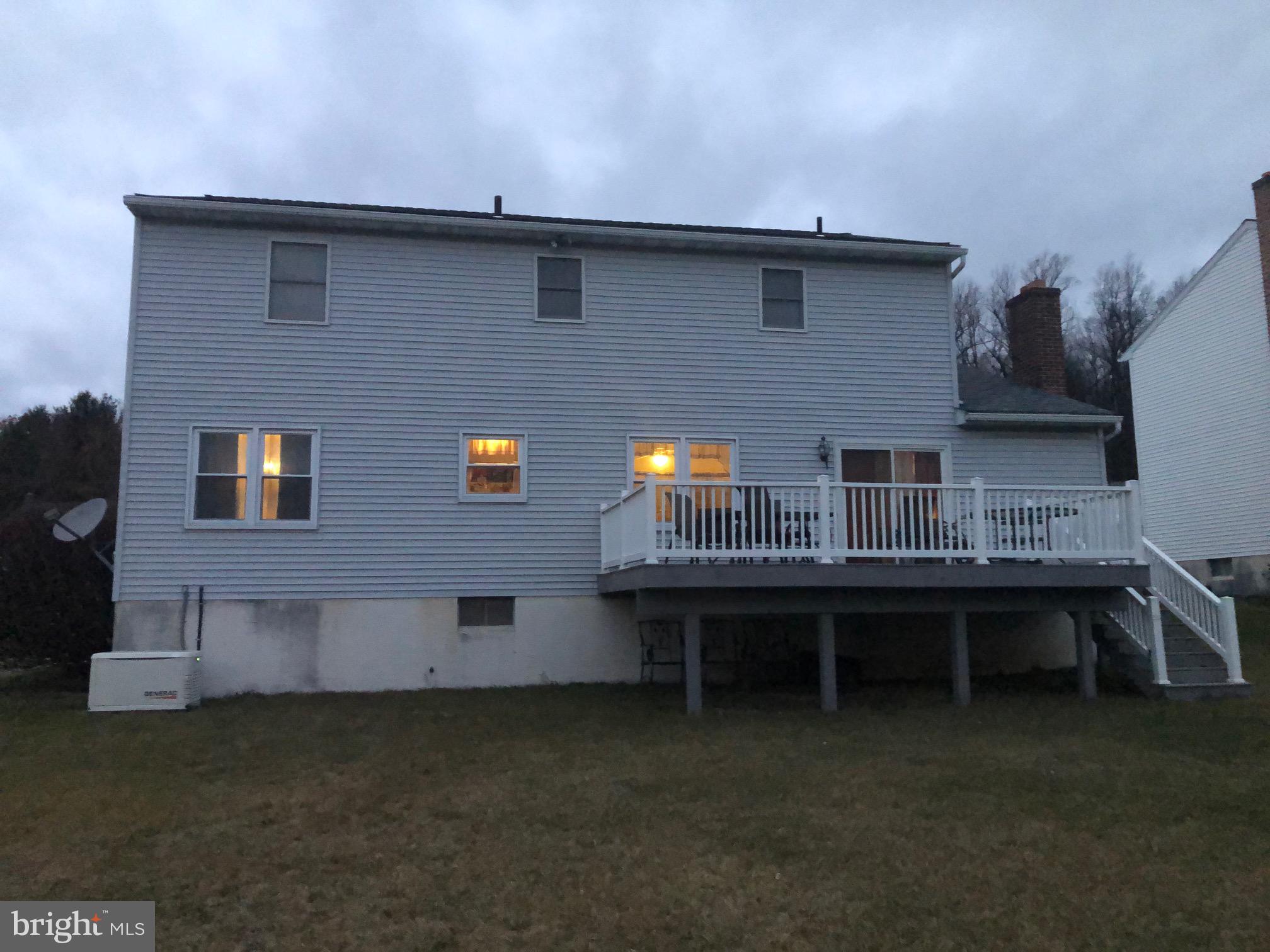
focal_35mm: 28
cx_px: 635
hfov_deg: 63.4
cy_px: 476
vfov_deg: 49.7
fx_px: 1027
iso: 640
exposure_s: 1/30
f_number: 1.8
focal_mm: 3.99
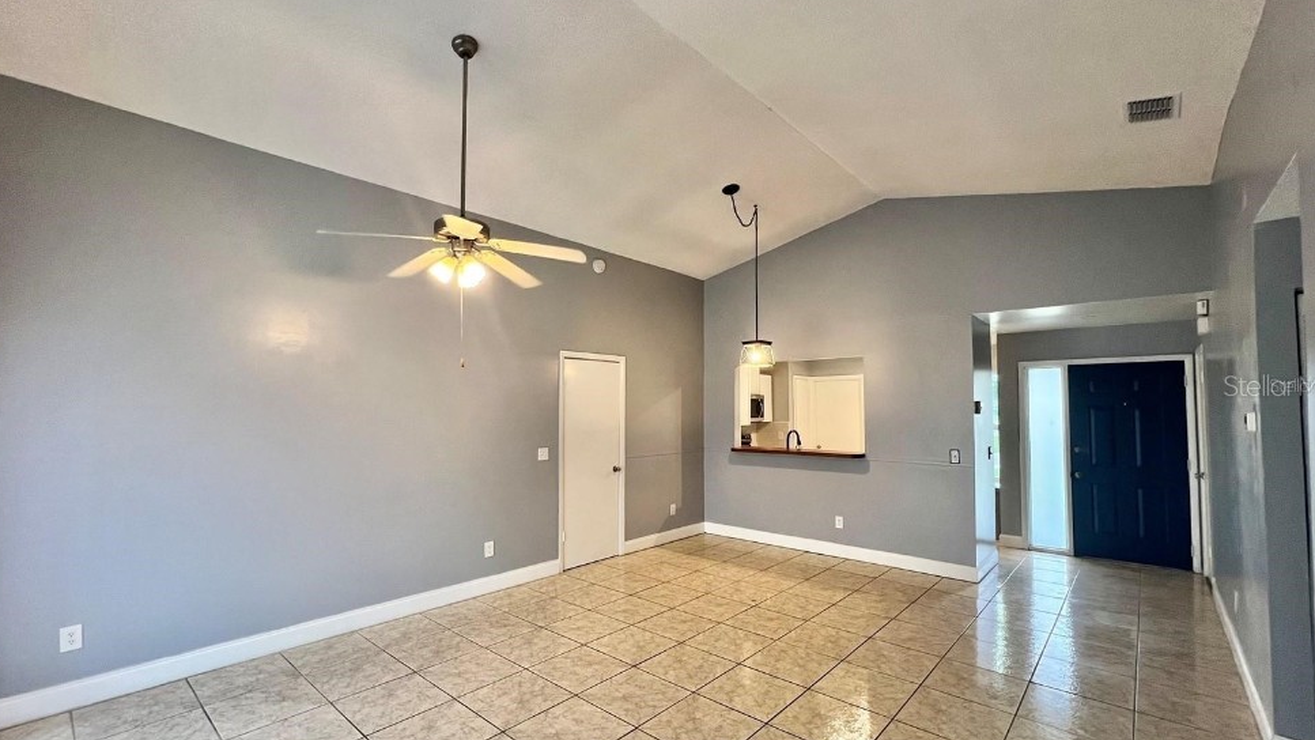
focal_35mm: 15
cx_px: 655
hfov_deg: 103.0
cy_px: 385
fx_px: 523
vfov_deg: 70.5
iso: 160
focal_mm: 1.57
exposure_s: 1/60
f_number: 1.8
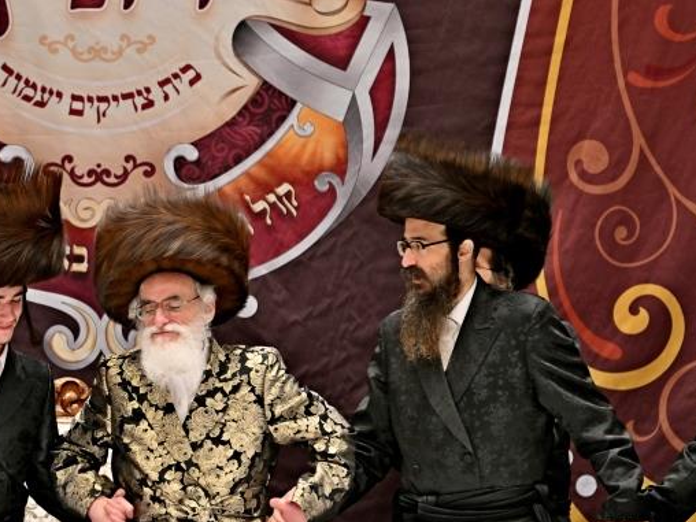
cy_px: 313
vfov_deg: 4.4
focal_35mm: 339
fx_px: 6816
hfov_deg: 5.8
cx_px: 179
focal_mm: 175
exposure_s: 1/400
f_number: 2.8
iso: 250
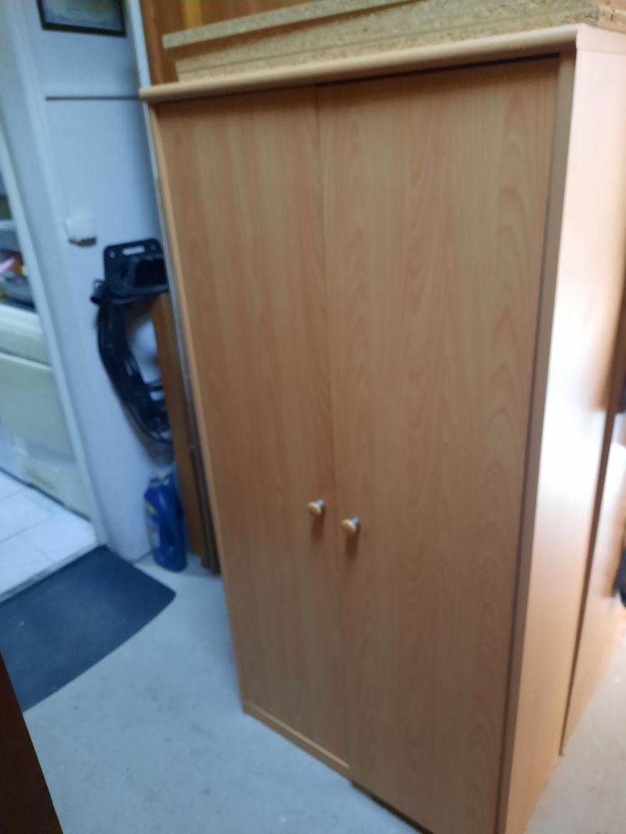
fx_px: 603
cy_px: 417
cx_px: 313
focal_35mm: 25
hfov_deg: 54.9
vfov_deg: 69.4
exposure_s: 1/20
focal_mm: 4.6
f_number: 2
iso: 640
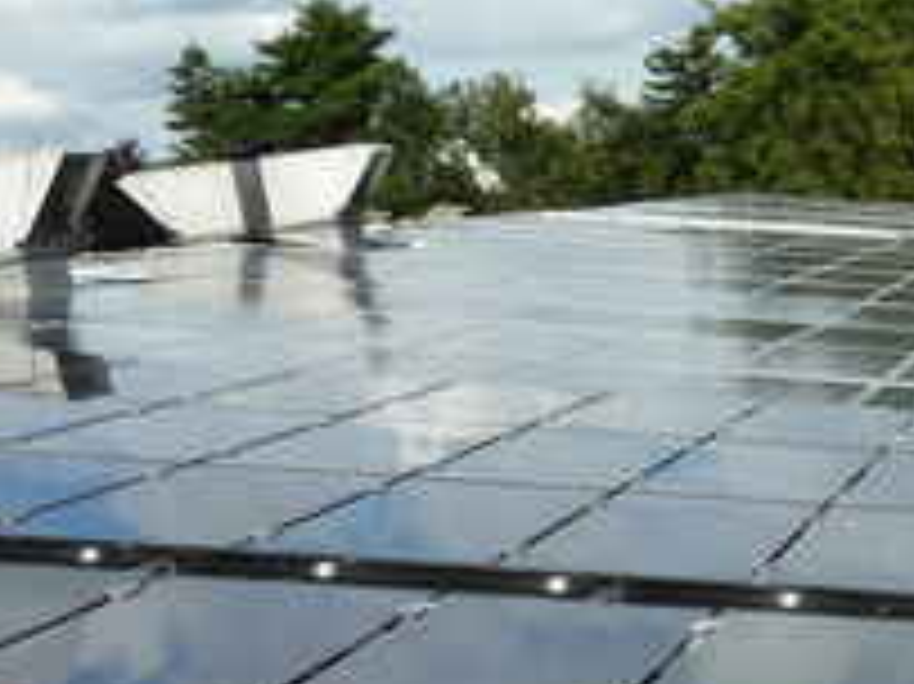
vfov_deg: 18.4
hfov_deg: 21.5
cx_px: 1292
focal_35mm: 79
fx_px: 2085
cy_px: 608
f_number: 4.5
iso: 80
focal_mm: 4.1
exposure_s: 1/400
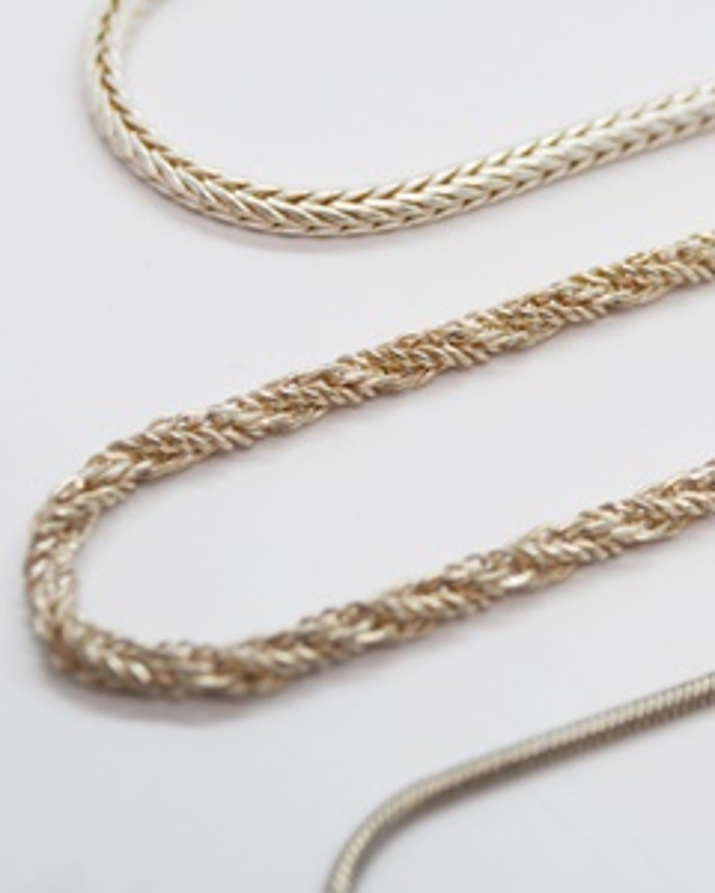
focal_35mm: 62
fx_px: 1640
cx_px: 492
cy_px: 426
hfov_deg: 24.4
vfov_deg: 30.5
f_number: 6.3
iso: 200
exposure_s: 1/160
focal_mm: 22
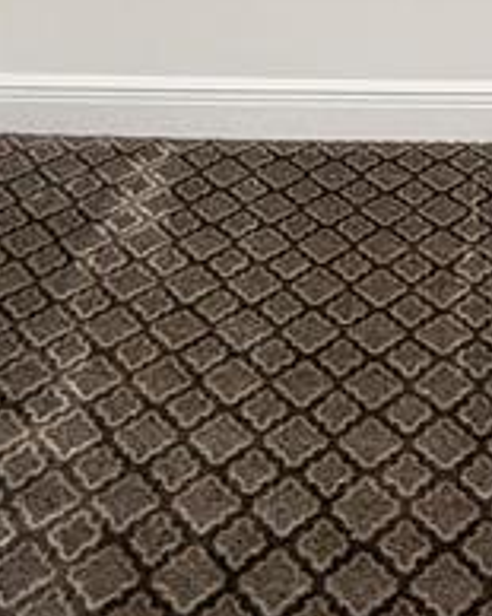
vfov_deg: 25.6
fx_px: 984
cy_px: -318
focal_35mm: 54
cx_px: 419
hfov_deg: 27.3
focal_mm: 2.22
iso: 250
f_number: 2.2
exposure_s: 1/120
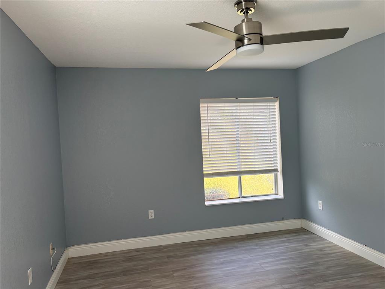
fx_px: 289
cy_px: 144
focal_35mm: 26
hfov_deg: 67.3
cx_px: 192
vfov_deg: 53.1
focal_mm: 5.96
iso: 50
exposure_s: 1/254
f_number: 1.6
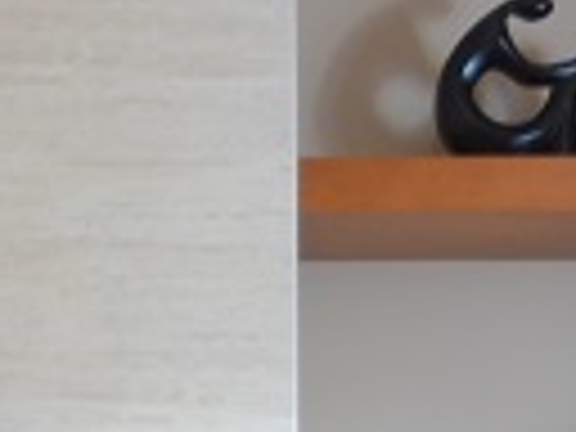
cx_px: -652
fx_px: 4859
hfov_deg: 6.5
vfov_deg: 4.9
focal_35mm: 292
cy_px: 1080
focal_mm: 26
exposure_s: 1/1.6
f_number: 4.2
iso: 100
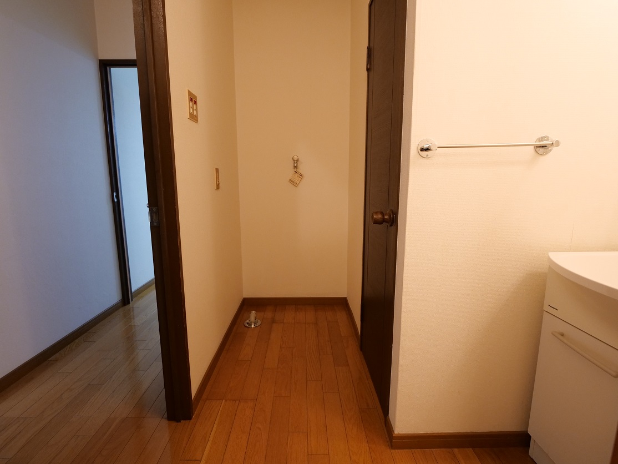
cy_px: 232
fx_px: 286
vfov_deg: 78.1
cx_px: 309
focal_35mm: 16
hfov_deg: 94.5
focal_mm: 8
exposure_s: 1/60
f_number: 2.8
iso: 1250
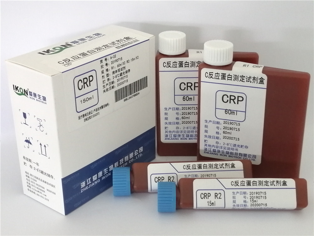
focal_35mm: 57
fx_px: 517
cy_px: 118
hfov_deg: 33.8
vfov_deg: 25.7
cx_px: 157
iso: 200
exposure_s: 1/30
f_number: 1.8
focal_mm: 3.64
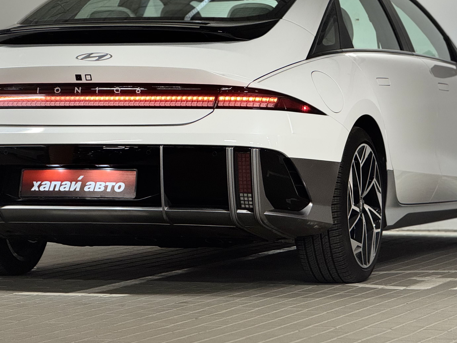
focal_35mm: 175
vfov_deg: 8.5
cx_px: 228
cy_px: 124
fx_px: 2310
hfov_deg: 11.3
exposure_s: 1/60
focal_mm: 15.66
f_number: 2.8
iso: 320
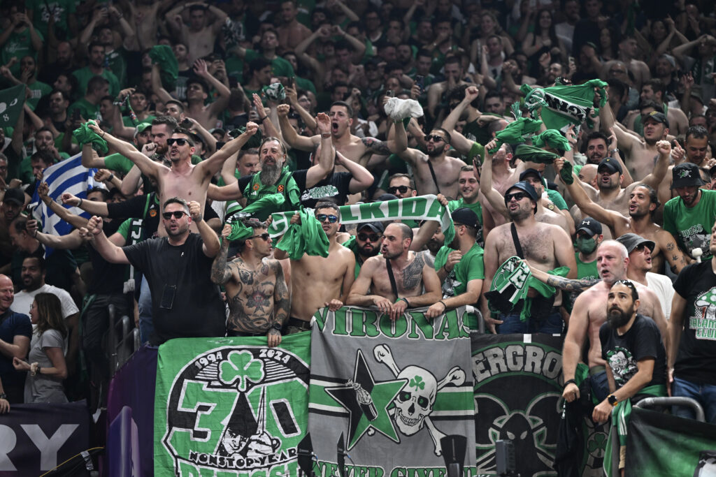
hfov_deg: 12.8
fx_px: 3182
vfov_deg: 8.6
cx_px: 358
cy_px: 238
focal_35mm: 160
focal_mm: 160
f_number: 3.5
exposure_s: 1/500
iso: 2000
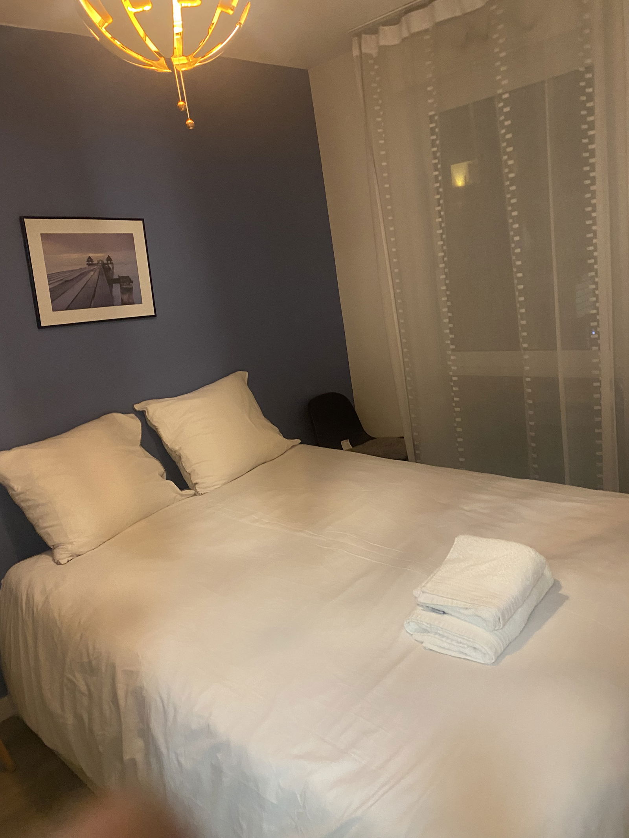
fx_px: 630
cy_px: 419
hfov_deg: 53.1
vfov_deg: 67.3
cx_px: 314
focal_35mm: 26
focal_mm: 4.25
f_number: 1.8
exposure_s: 1/44
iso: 500
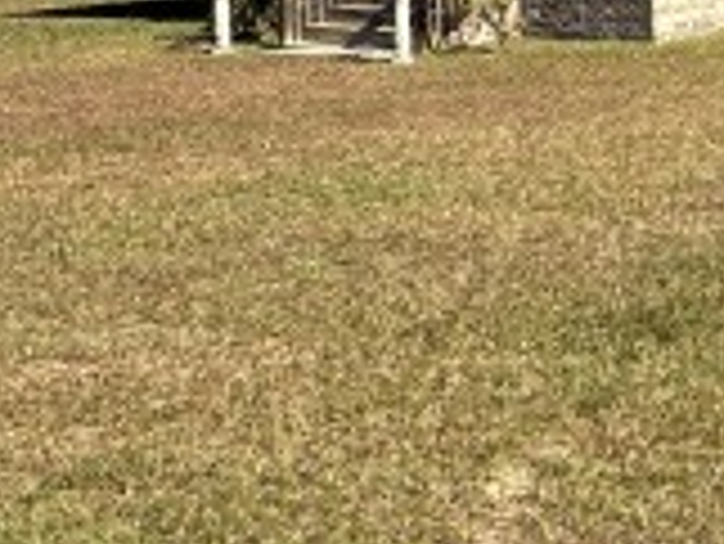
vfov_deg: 15.9
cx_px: 1259
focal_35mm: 89
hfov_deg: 18.0
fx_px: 1863
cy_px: -135
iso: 50
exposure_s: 1/1642
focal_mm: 2.22
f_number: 2.2
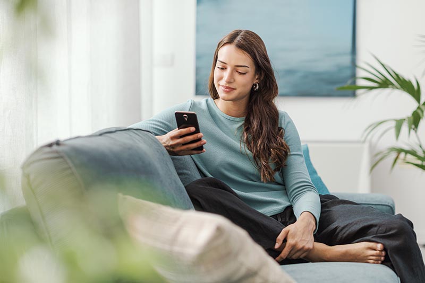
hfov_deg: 23.9
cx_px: 212
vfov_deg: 16.1
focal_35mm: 85
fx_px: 1004
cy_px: 142
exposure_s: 1/125
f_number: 2.5
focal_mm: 85
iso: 160
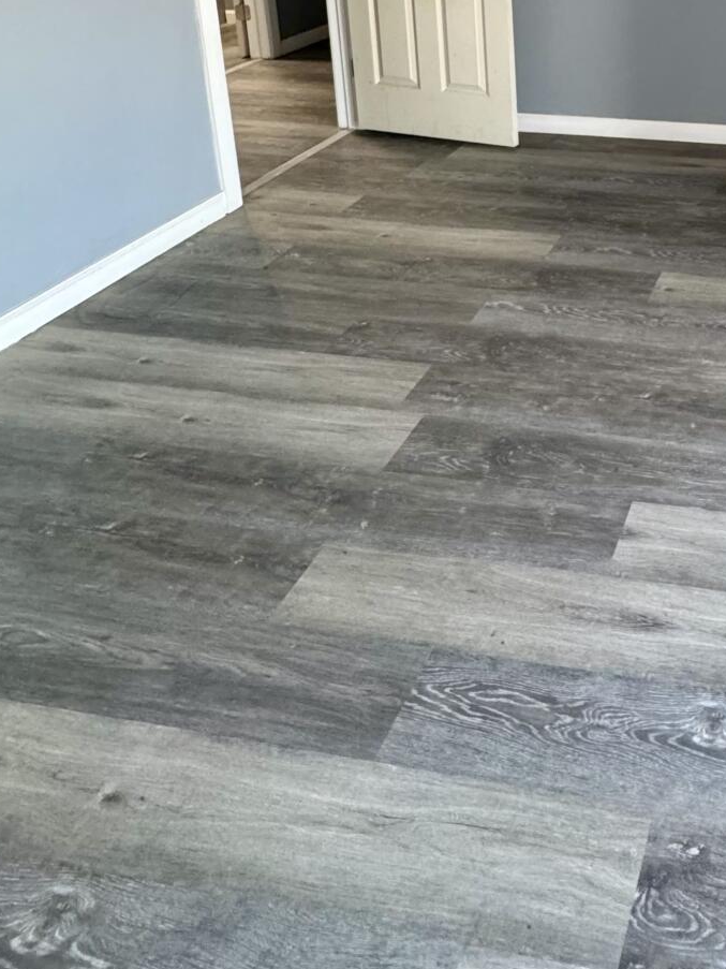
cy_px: 24
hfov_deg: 39.1
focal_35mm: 31
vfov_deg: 49.0
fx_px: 867
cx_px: 755
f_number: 2.2
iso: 320
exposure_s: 1/60
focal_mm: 2.22
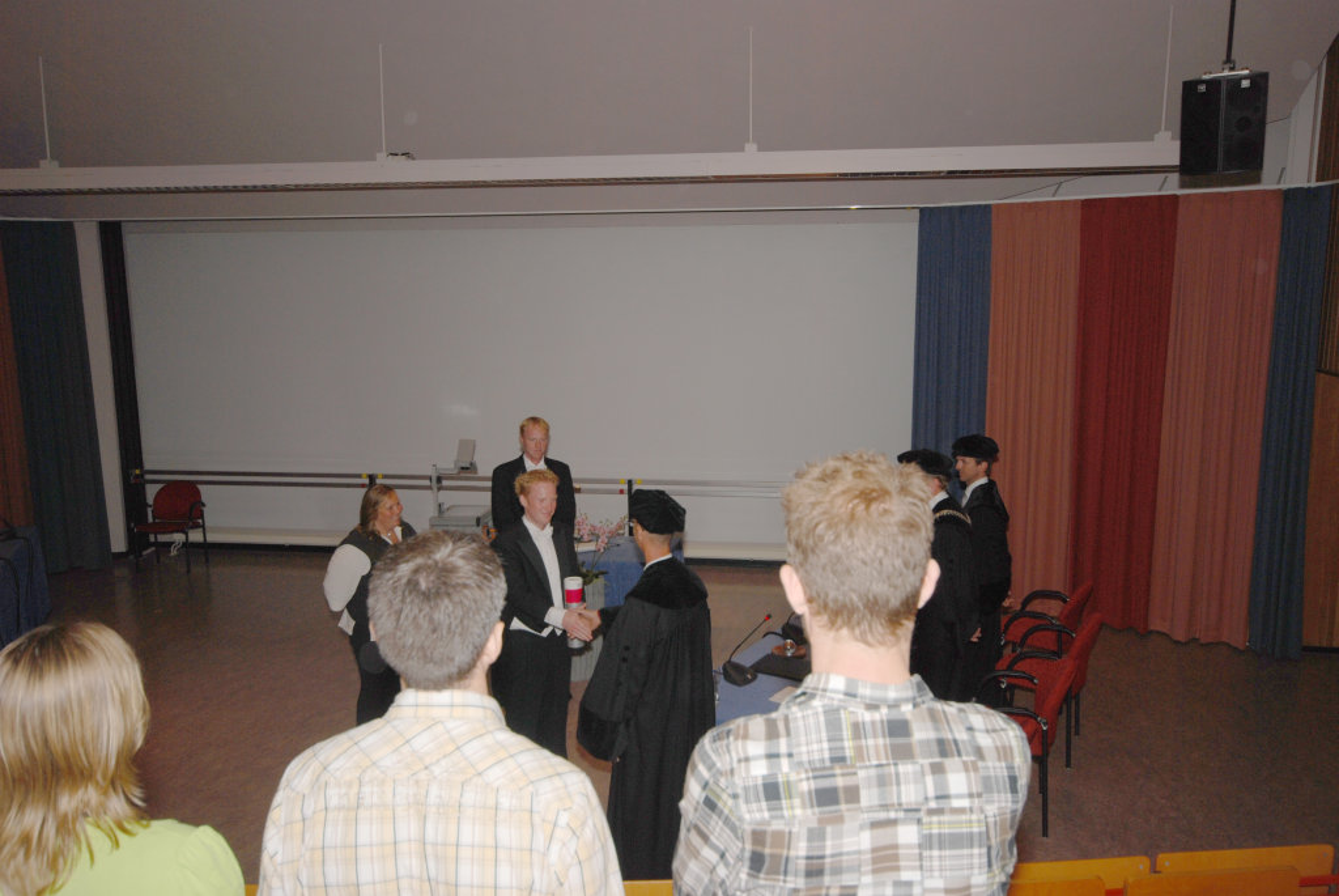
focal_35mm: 30
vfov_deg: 43.7
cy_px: 448
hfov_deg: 61.9
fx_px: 1117
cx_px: 670
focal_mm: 20
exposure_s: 1/60
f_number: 5.6
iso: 125
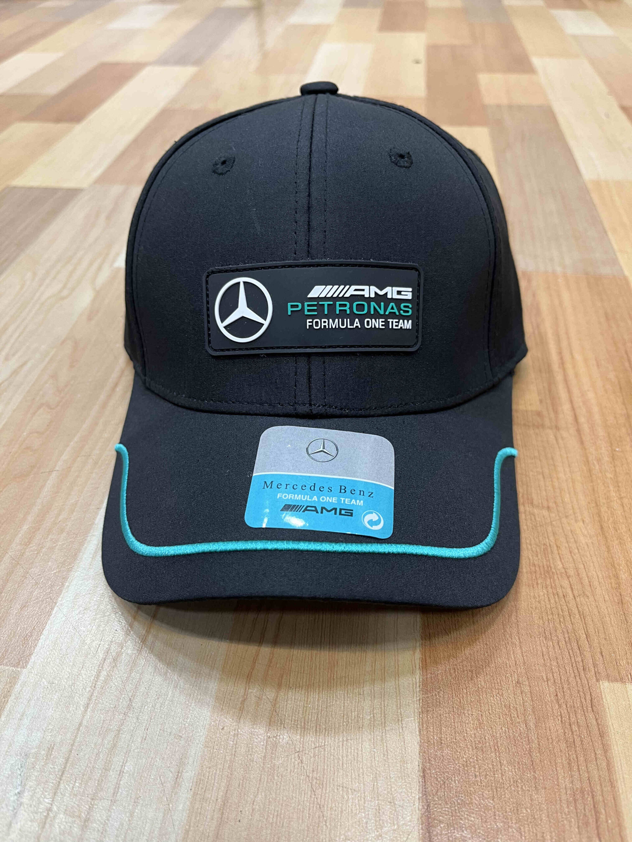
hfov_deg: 53.1
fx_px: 633
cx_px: 316
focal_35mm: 26
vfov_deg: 67.3
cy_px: 421
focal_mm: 5.1
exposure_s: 1/50
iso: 80
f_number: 1.6
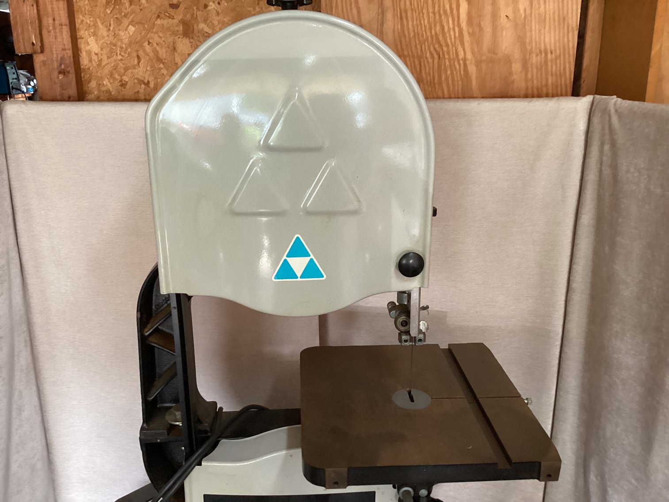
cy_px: 251
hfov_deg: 58.3
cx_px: 334
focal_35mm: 31
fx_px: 599
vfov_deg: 45.4
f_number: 2.4
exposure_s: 1/60
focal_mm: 3.3
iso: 250
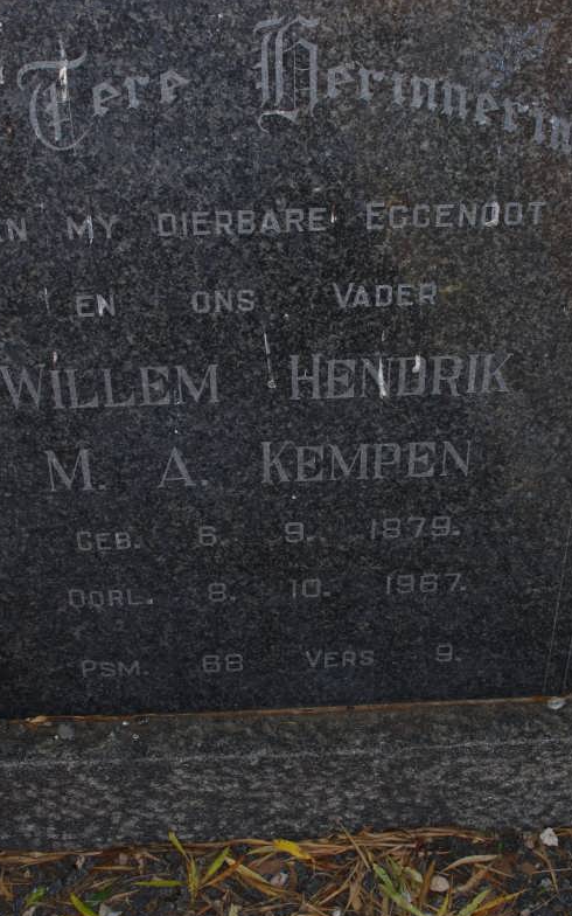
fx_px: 1322
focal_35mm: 53
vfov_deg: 38.2
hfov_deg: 24.4
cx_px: 290
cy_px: 461
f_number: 11
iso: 200
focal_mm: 23.13
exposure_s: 1/60
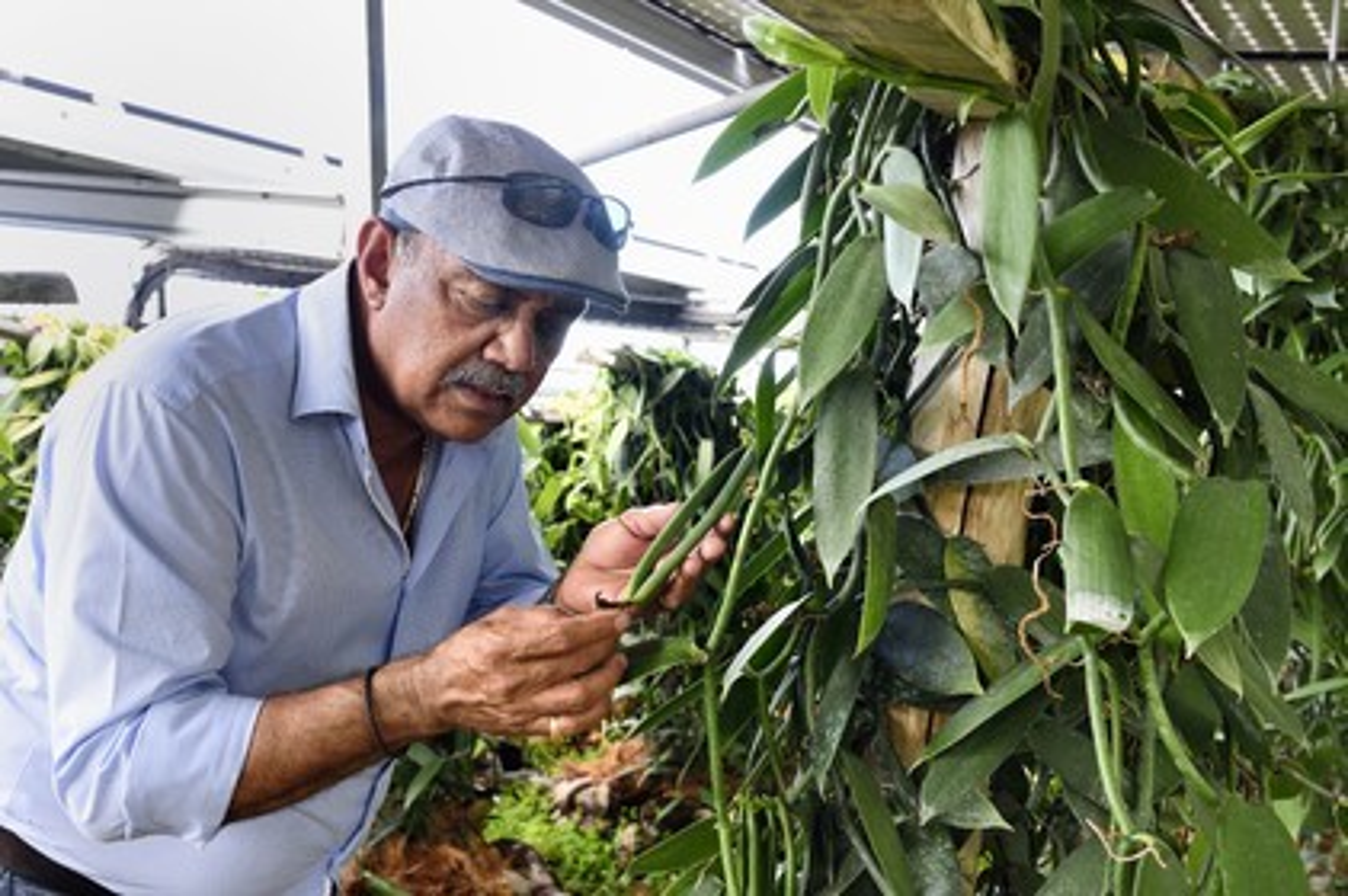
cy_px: 448
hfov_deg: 46.4
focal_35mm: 42
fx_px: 1571
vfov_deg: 31.8
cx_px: 674
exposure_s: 1/125
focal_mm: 42
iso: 1600
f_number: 9
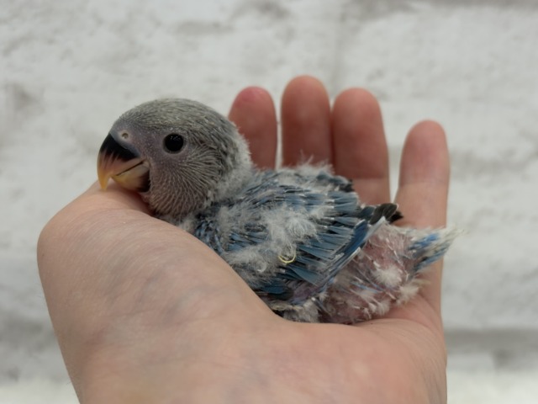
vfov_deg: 28.0
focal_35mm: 52
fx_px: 808
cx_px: 269
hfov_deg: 36.8
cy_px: 202
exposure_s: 1/100
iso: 80
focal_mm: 5.96
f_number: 1.6
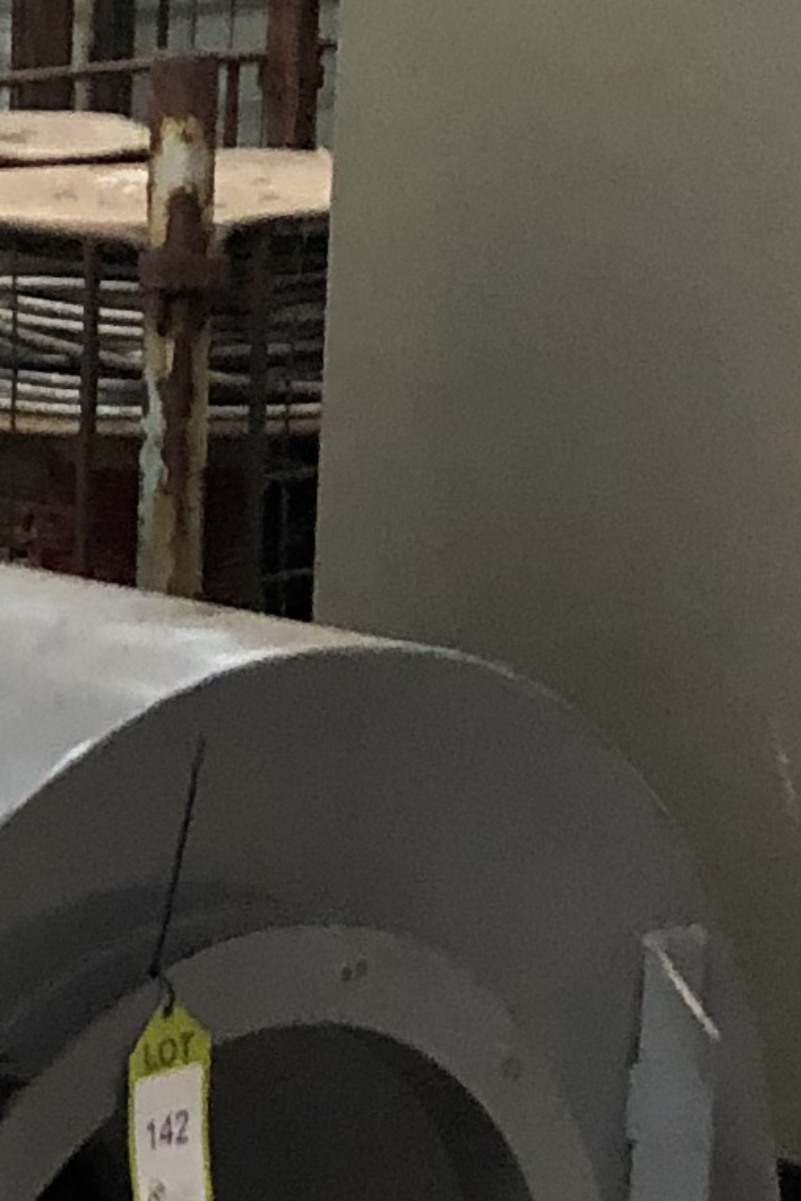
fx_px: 5139
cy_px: 364
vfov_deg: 13.3
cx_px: -1462
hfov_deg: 7.9
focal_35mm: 154
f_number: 1.8
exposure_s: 1/7
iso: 100
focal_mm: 4
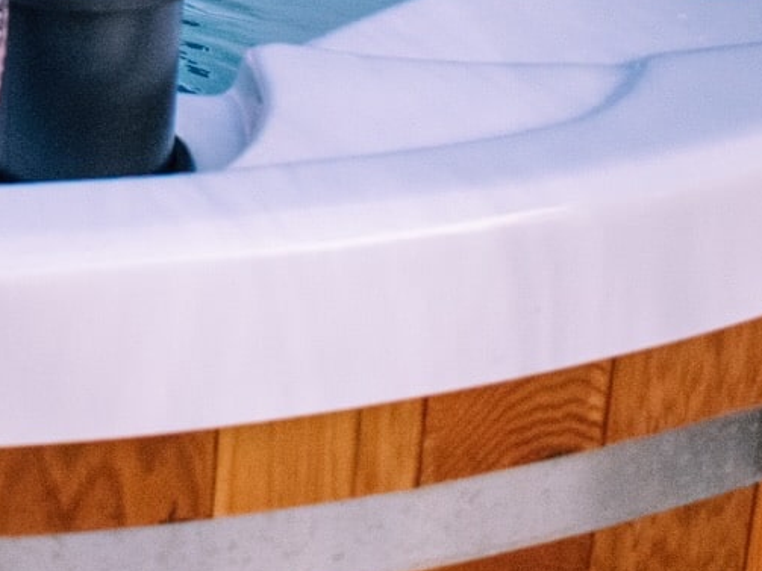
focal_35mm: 119
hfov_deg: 15.6
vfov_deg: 11.9
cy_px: -257
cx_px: -270
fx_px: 2619
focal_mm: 18
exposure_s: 1/320
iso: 1600
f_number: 4
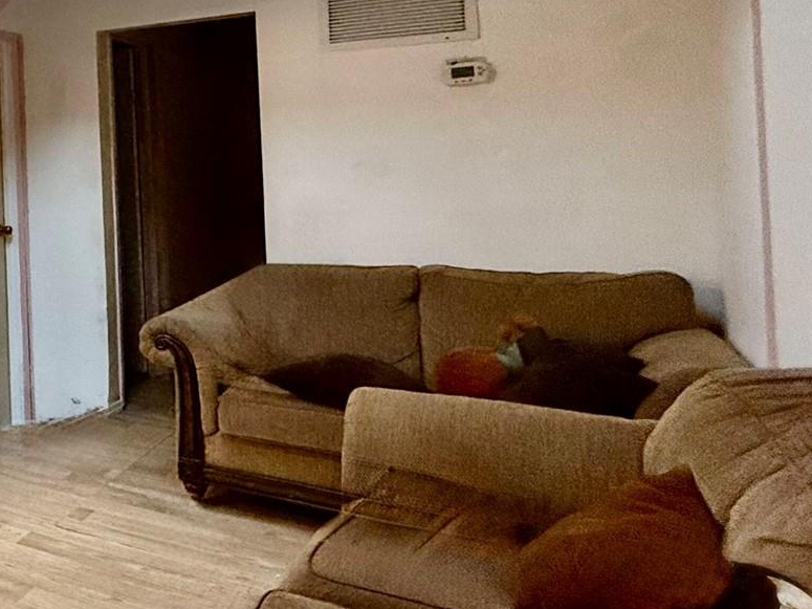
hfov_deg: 35.9
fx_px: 868
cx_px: -215
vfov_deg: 37.6
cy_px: 145
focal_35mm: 37
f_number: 2.2
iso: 500
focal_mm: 2.22
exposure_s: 1/60
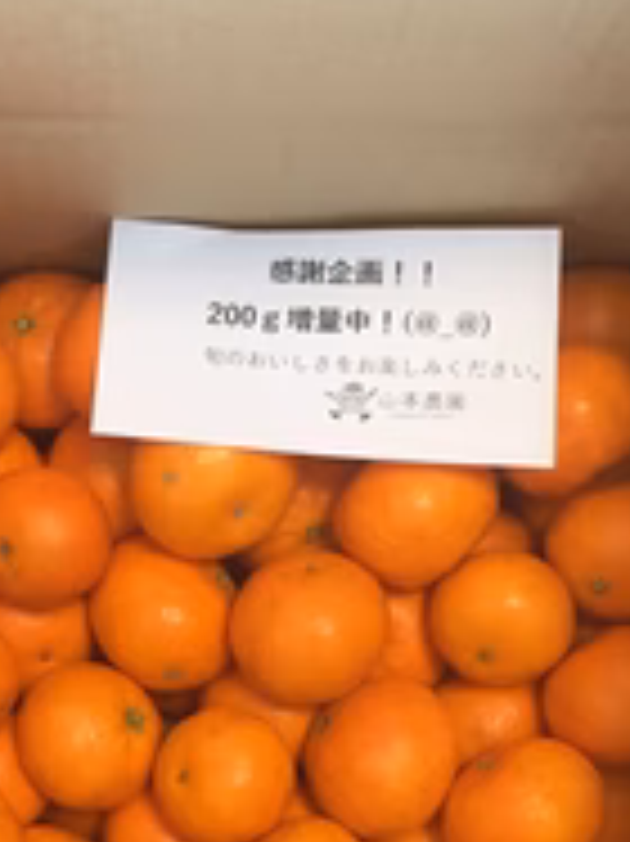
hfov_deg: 23.4
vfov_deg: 30.4
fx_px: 1506
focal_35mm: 62
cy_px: 680
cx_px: 153
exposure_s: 1/30
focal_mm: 4.15
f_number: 2.2
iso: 80
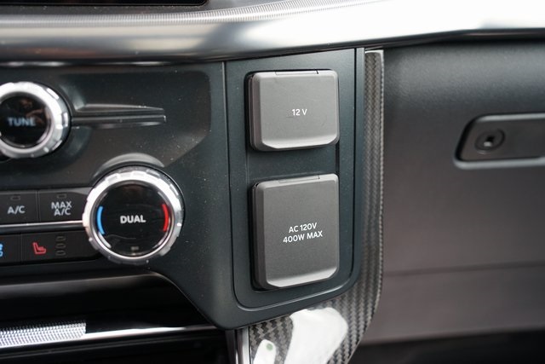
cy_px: 182
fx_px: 575
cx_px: 272
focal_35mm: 38
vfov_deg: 35.1
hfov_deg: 50.7
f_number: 4
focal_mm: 38
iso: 800
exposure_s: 1/60
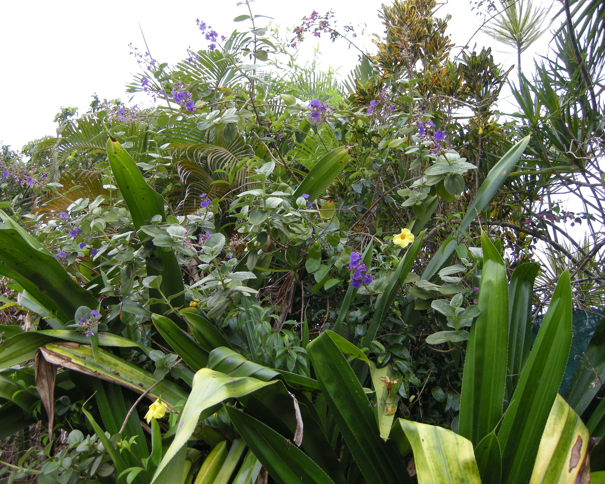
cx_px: 284
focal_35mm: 37
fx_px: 663
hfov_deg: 49.1
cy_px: 245
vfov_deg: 40.1
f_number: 2.7
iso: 73
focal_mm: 7.5
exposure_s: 1/57.4
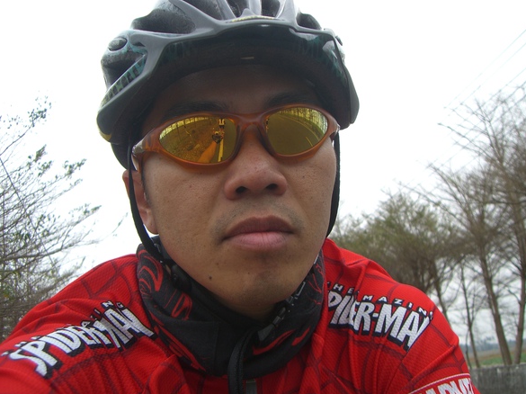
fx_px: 592
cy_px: 195
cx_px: 266
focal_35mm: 39
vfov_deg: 36.8
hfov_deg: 47.9
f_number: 2.7
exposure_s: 1/320
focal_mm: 6.2
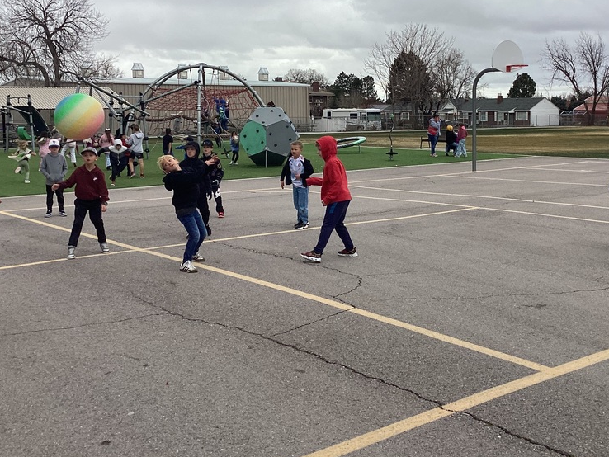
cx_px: 361
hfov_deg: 43.7
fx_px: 757
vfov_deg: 33.3
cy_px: 149
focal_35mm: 43
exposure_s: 1/876
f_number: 2.4
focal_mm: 3.3
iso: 25
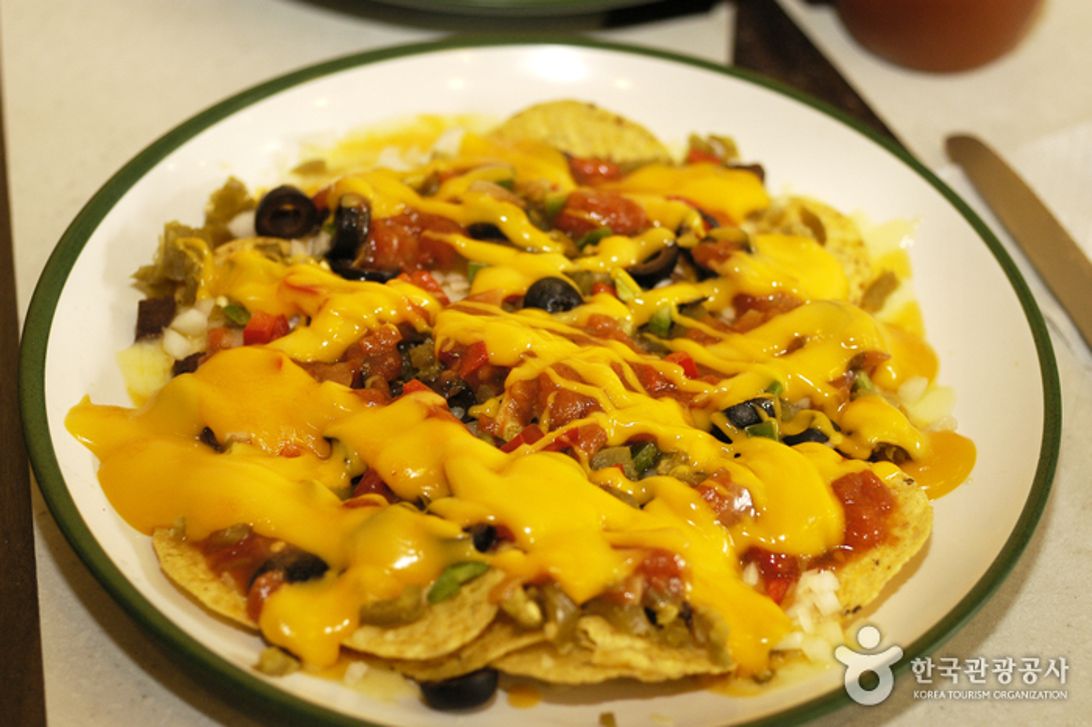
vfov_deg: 16.5
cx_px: 546
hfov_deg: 24.6
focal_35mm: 82
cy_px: 364
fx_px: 2501
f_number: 2.8
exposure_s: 1/125
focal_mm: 55
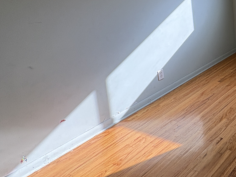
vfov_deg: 35.2
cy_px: -7
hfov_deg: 35.9
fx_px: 245
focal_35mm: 36
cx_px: 301
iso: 64
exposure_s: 1/140
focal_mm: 2.22
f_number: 2.2
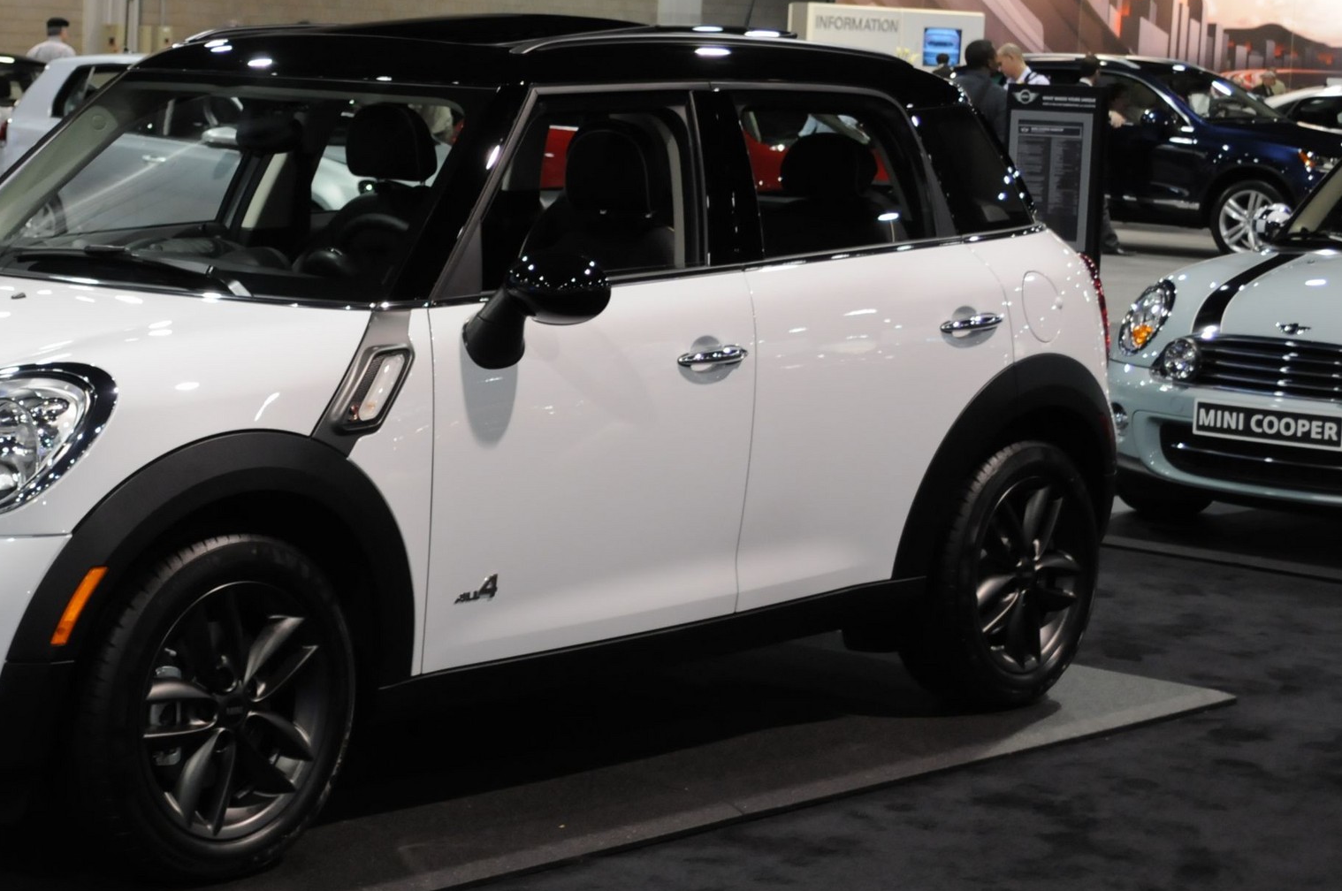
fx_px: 3127
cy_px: 384
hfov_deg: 23.9
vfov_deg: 16.2
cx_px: 309
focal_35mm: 84
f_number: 5
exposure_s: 1/30
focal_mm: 34
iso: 800
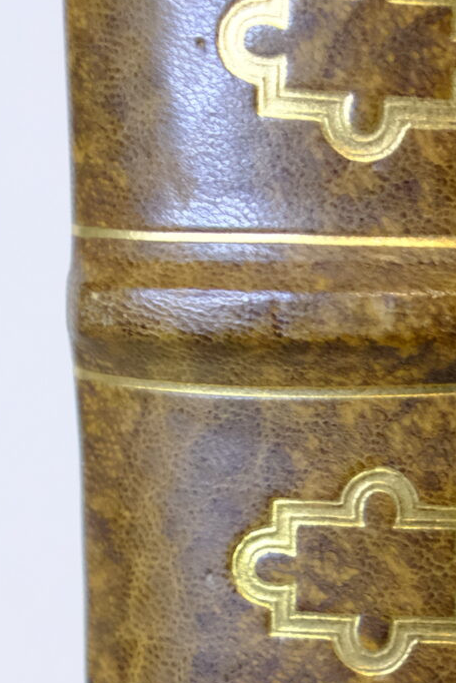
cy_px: 657
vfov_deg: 15.4
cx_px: 438
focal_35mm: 131
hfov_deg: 10.4
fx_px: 2489
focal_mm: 23.4
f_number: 4
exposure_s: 1/100
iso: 3200
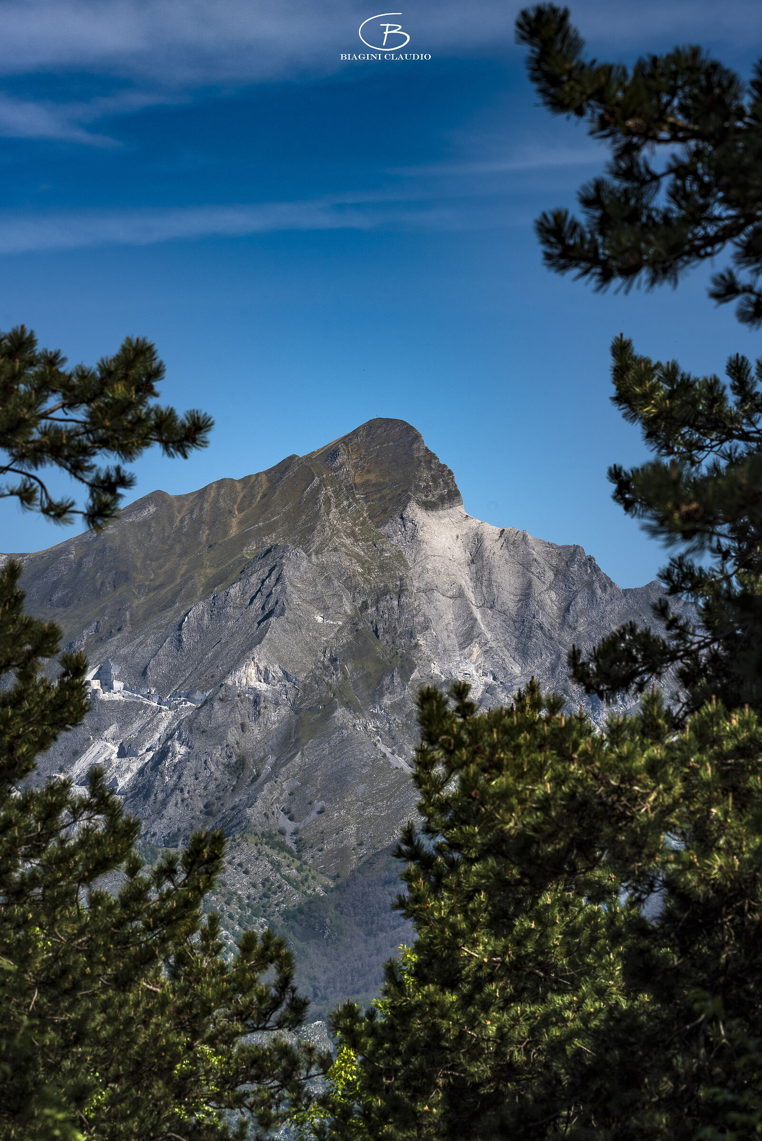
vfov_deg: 13.7
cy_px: 570
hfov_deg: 9.2
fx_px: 4758
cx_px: 381
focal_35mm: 150
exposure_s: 1/640
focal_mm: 150
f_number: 10
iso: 100
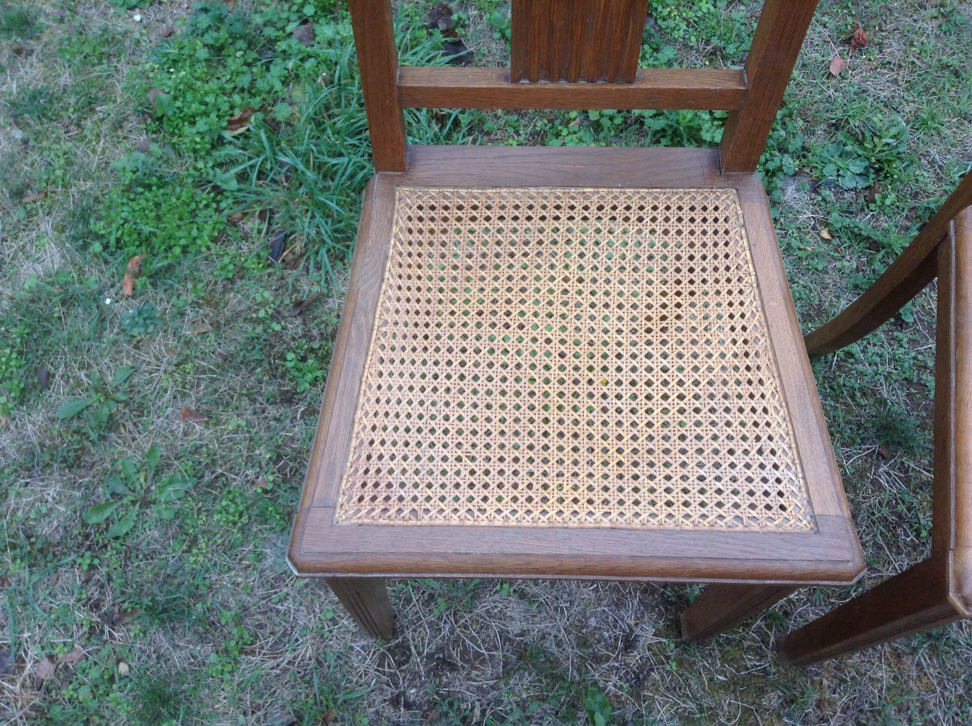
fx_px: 925
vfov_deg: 42.8
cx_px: 486
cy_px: 363
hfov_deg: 55.4
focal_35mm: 33
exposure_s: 1/120
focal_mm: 3.3
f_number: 2.4
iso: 40
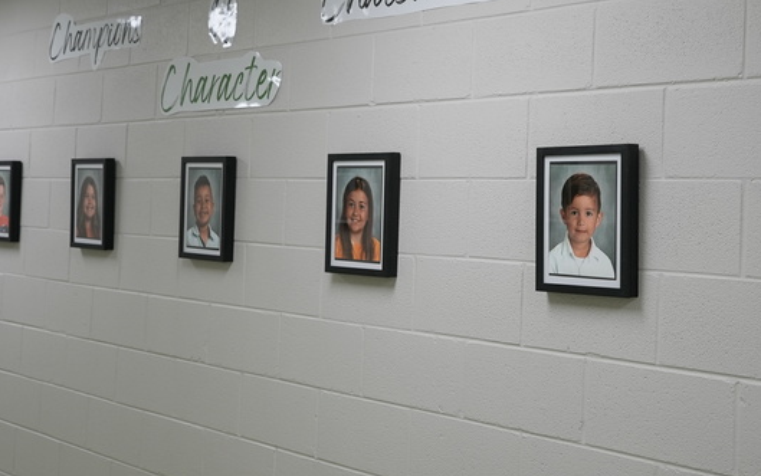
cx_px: 457
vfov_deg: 22.7
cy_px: 184
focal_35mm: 57
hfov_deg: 35.5
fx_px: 1183
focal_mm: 37
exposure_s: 1/160
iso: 500
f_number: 4
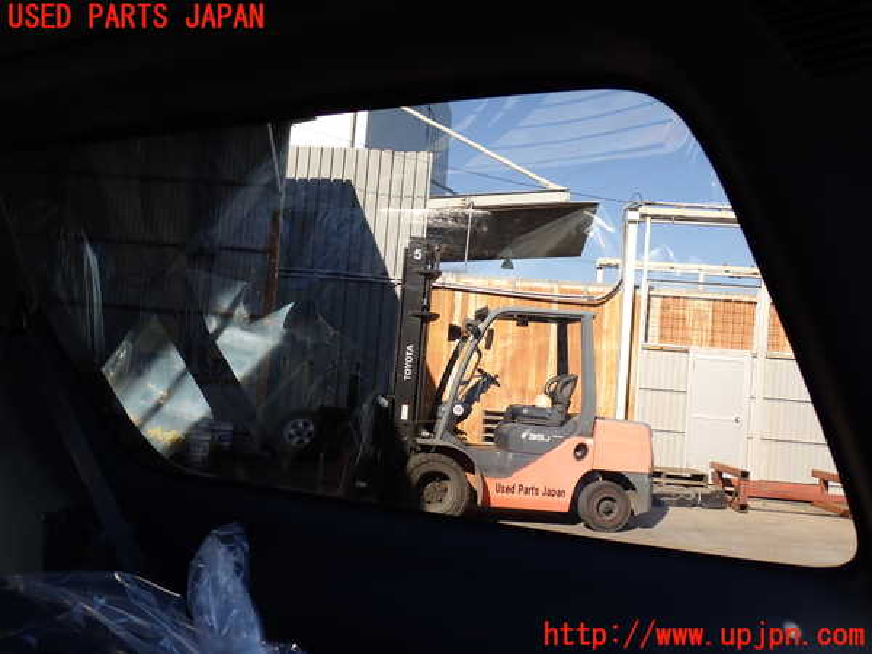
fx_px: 806
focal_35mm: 32
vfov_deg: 44.2
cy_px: 327
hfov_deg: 56.8
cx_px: 436
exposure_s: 1/320
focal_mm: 5.79
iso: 100
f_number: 3.2
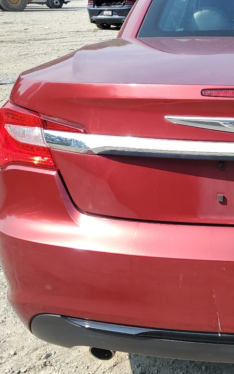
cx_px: 263
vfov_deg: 40.3
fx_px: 510
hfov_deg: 24.0
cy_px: 184
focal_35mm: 50
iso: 50
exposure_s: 1/1667
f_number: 1.5
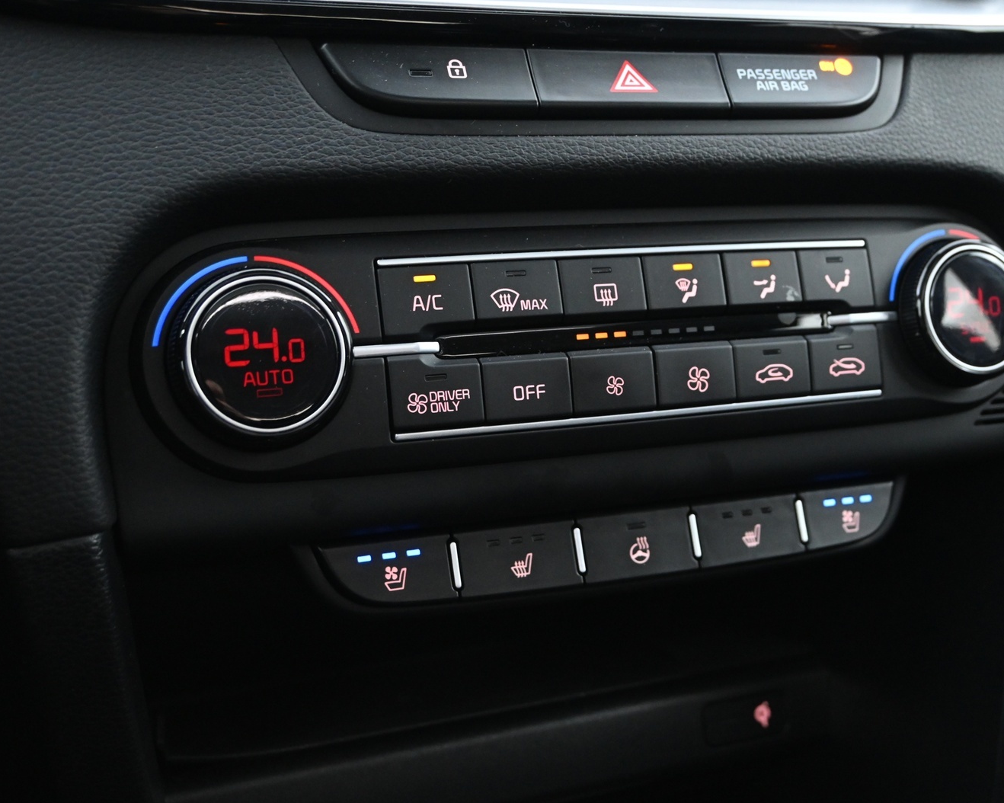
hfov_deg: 41.1
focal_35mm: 45
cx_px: 578
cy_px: 405
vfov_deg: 33.4
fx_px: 1337
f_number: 4.5
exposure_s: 1/5
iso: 2500
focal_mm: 26
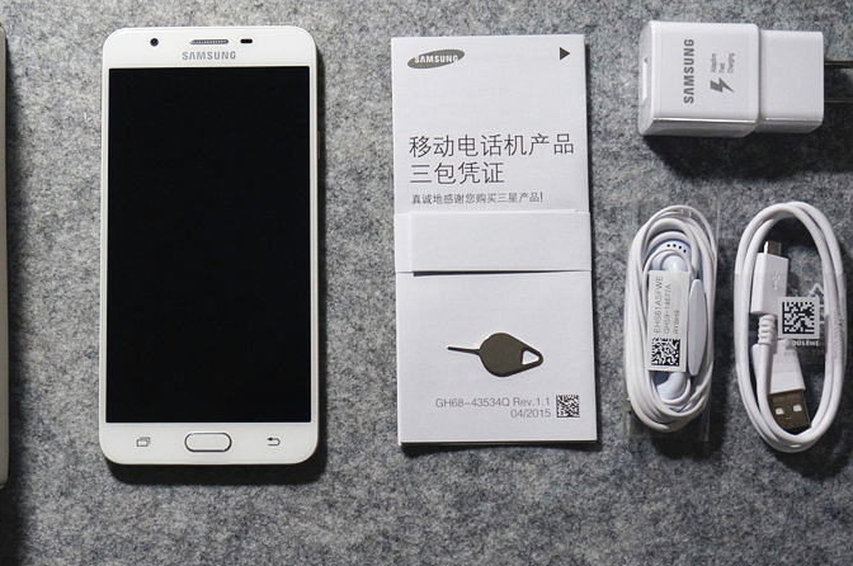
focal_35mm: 65
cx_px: 291
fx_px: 1532
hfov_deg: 30.9
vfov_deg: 20.9
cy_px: 245
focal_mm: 29
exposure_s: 1/60
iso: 800
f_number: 4.5
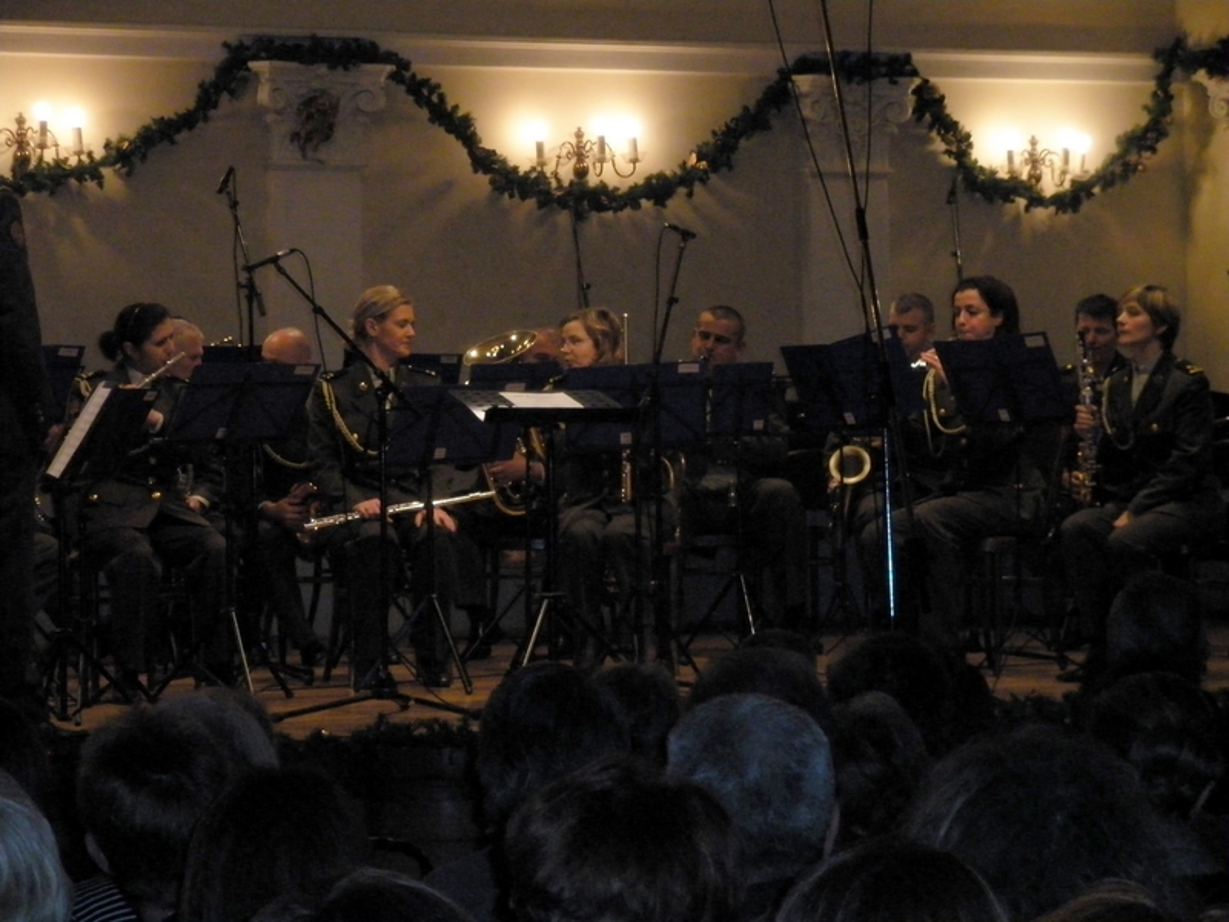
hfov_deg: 16.3
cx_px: 614
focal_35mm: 121
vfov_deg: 12.2
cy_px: 461
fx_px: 4296
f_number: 5.3
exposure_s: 1/125
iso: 800
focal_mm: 21
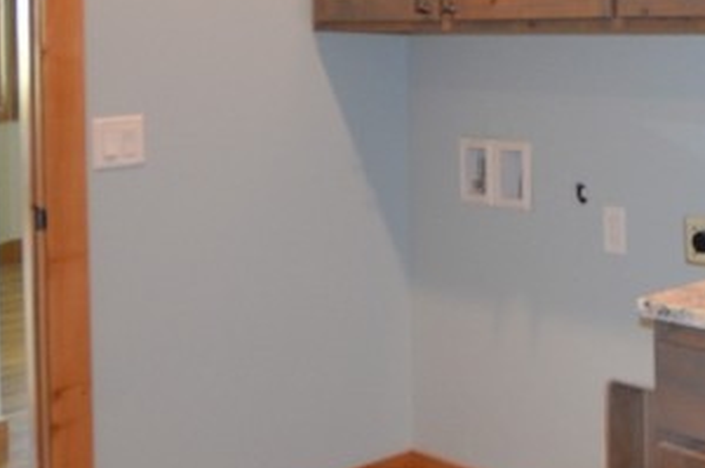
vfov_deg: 22.7
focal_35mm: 58
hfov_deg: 31.2
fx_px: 1134
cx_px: 751
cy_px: 38
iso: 560
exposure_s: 1/60
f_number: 3.5
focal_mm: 10
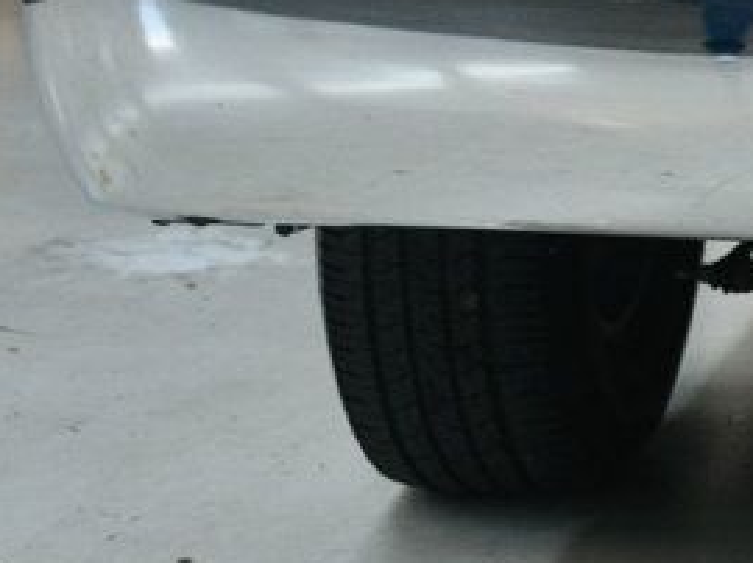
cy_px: -307
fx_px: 2695
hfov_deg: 14.2
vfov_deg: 11.4
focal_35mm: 124
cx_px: 1330
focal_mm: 23
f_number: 3.8
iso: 1000
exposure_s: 1/125
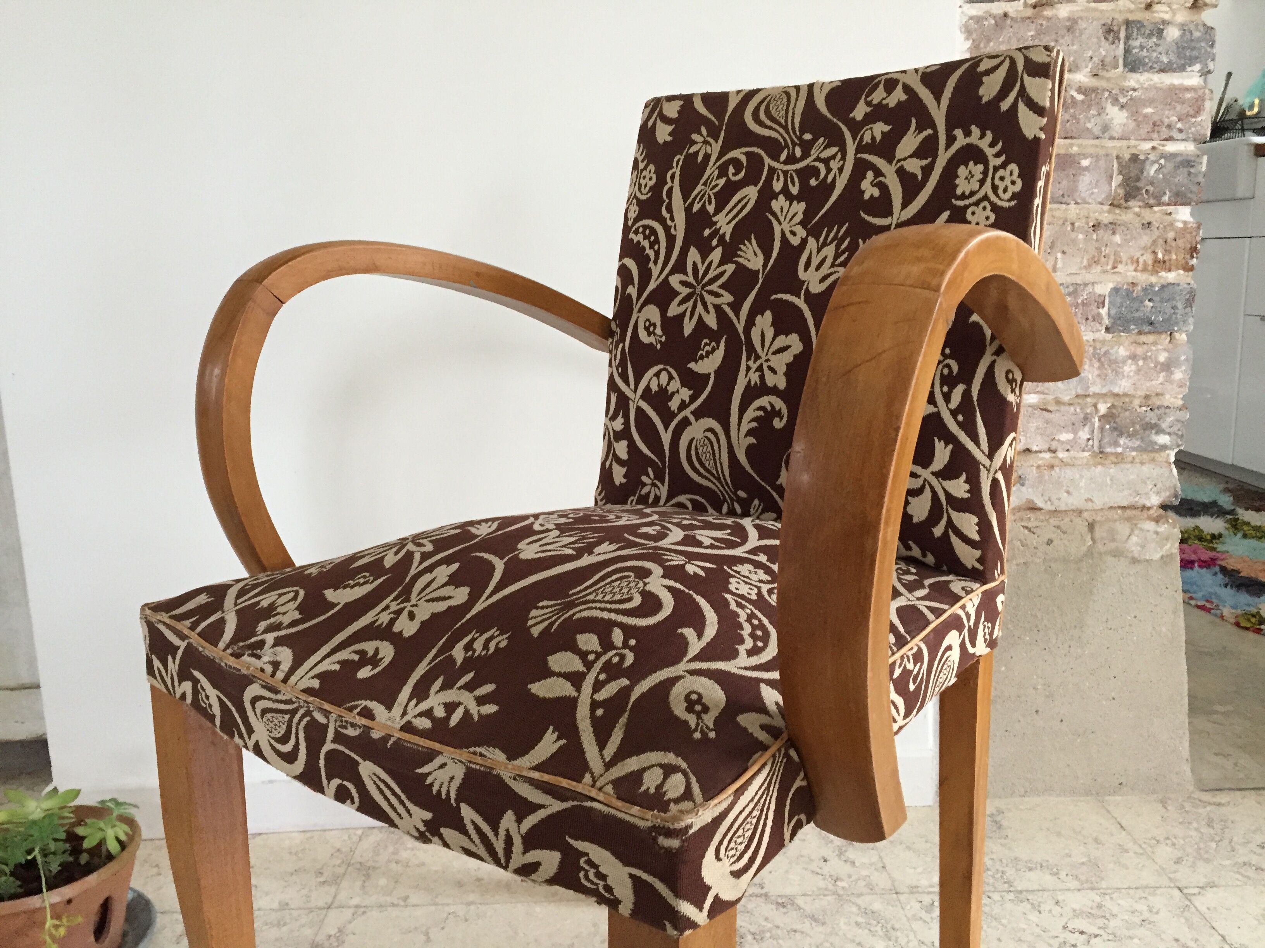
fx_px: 1060
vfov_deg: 48.2
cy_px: 474
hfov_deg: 61.7
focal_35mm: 29
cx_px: 632
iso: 250
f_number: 2.2
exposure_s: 1/33
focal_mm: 4.15
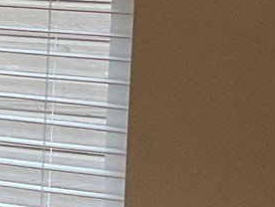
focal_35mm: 203
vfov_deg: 7.3
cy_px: 36
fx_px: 1614
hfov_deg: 8.5
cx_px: -485
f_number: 1.8
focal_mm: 3
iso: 80
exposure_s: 1/60
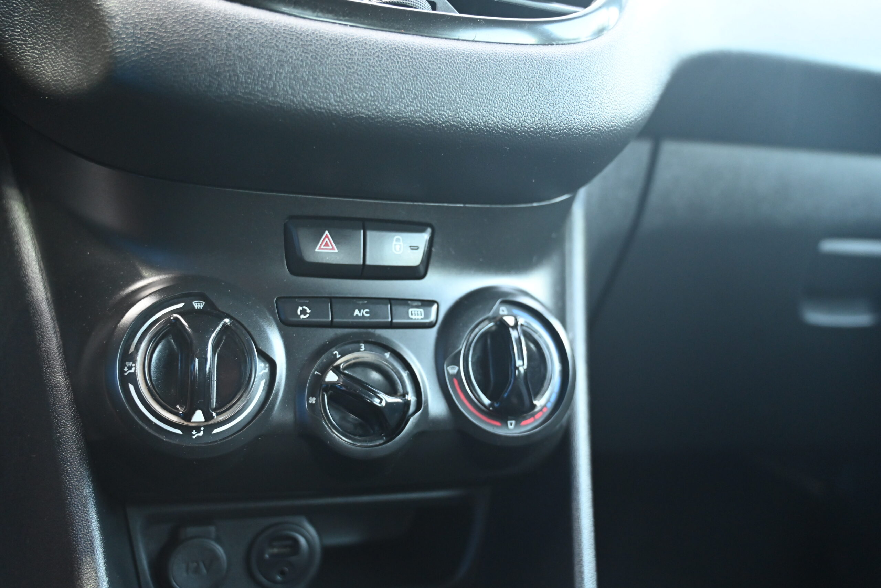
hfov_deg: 54.4
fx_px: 857
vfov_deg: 37.9
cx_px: 440
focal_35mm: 35
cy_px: 294
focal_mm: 35
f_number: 4
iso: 4000
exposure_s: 1/60
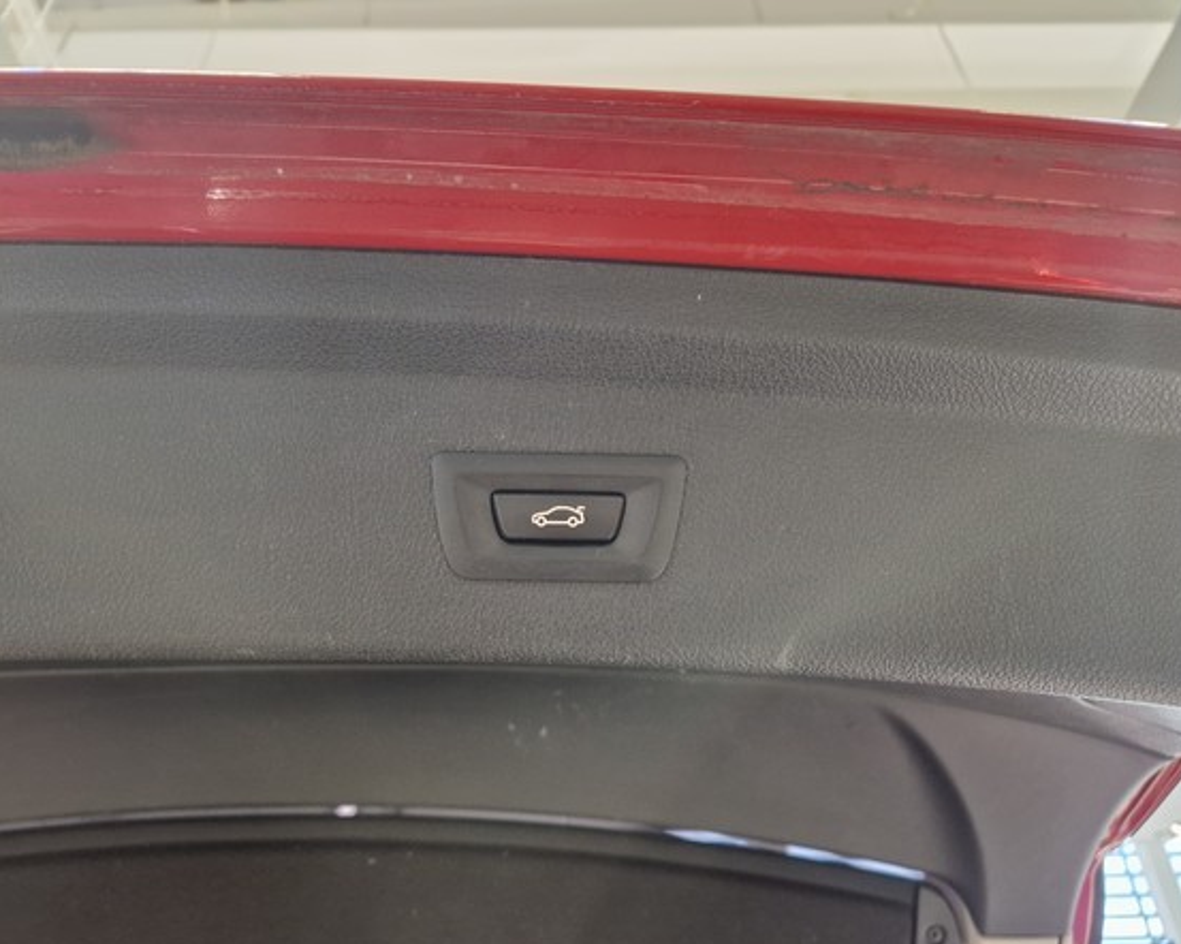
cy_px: 510
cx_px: 542
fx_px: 908
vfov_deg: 54.8
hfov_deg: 65.9
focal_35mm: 26
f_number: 1.8
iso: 640
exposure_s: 1/100
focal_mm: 5.4
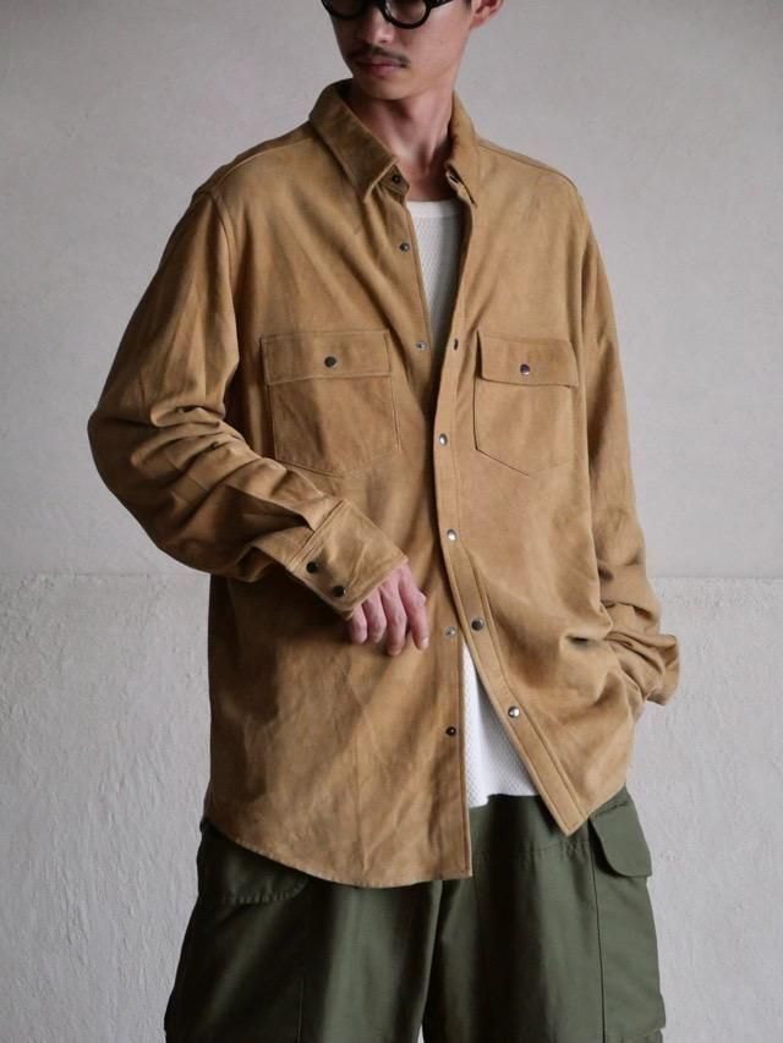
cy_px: 522
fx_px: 3136
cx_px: 392
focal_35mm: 104
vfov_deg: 18.9
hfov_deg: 14.2
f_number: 4
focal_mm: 52
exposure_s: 1/50
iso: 3200
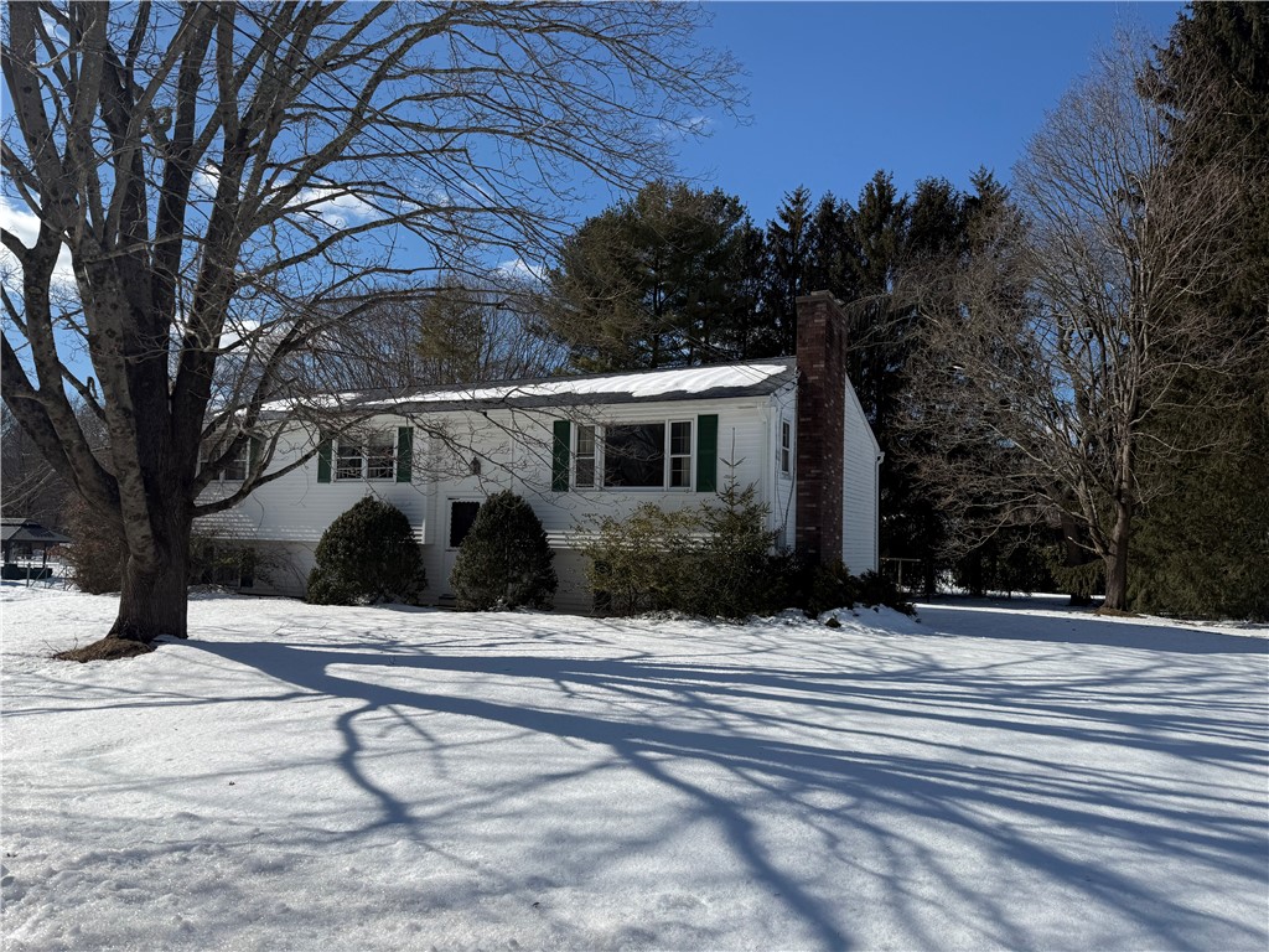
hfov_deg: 71.6
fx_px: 880
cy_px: 476
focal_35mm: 24
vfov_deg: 56.8
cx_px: 634
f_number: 1.78
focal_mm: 6.76
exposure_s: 1/9091
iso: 80
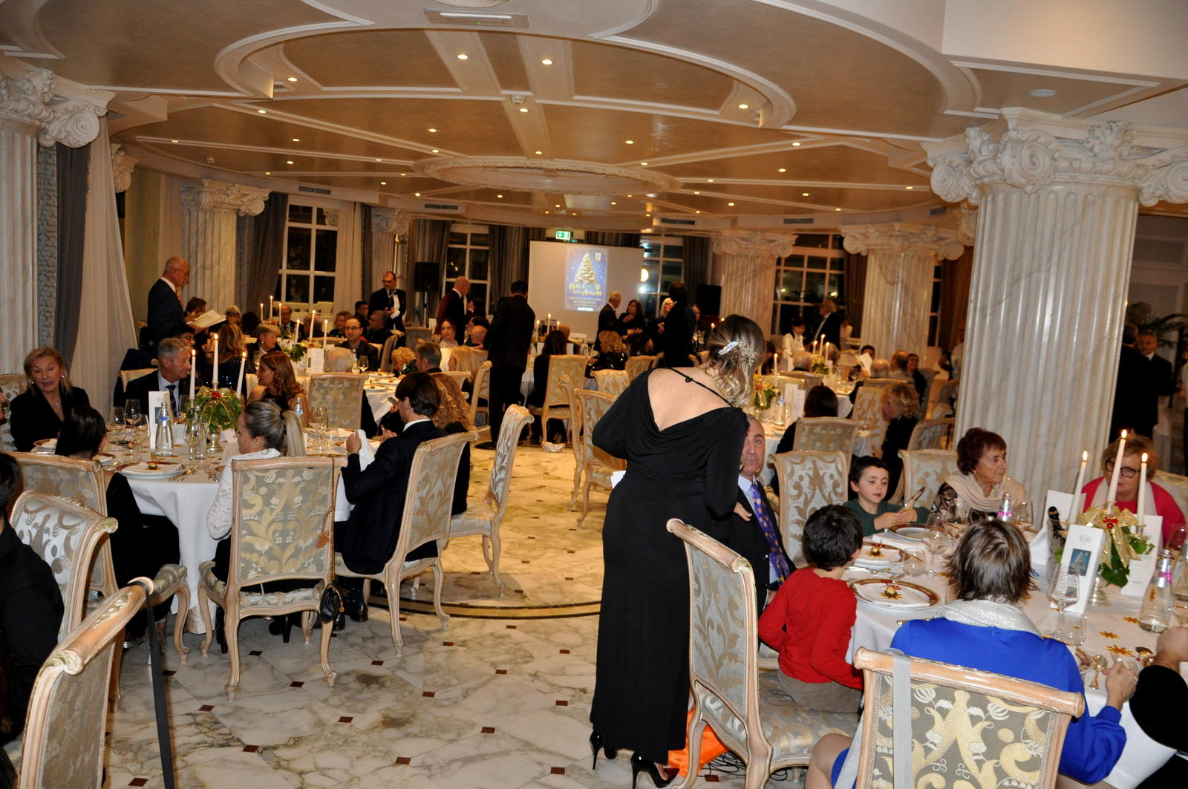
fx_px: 890
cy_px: 394
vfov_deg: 47.8
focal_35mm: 27
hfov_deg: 67.4
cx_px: 594
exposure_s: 1/60
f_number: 3.5
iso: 800
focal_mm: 18
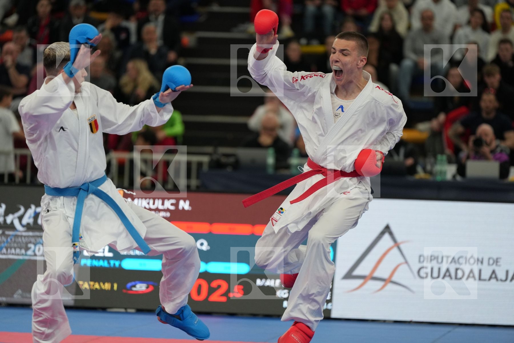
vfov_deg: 6.9
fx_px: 2855
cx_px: 257
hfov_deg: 10.3
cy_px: 172
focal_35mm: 200
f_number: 2.8
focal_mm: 200
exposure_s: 1/1000
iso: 1600
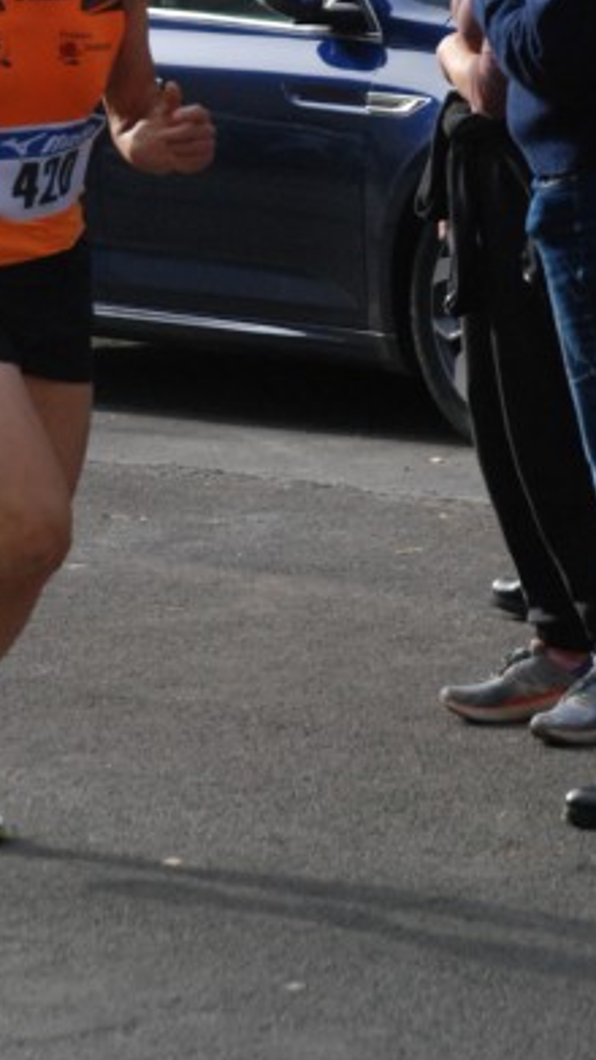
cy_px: 282
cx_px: 180
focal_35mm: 230
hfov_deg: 5.3
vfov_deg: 9.4
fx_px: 6455
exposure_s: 1/1000
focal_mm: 95
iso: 1000
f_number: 5.6
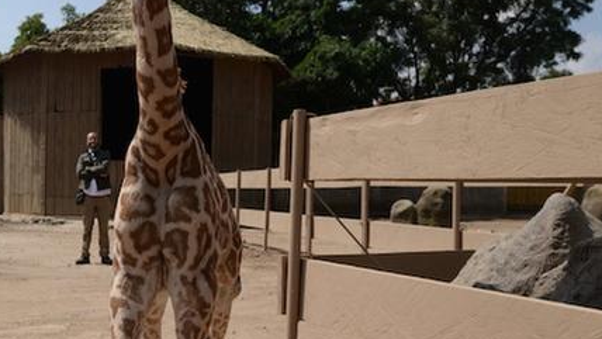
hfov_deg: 43.5
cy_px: 224
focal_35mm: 46
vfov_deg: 25.9
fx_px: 734
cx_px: 173
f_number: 5
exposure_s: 1/2000
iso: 200
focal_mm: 20
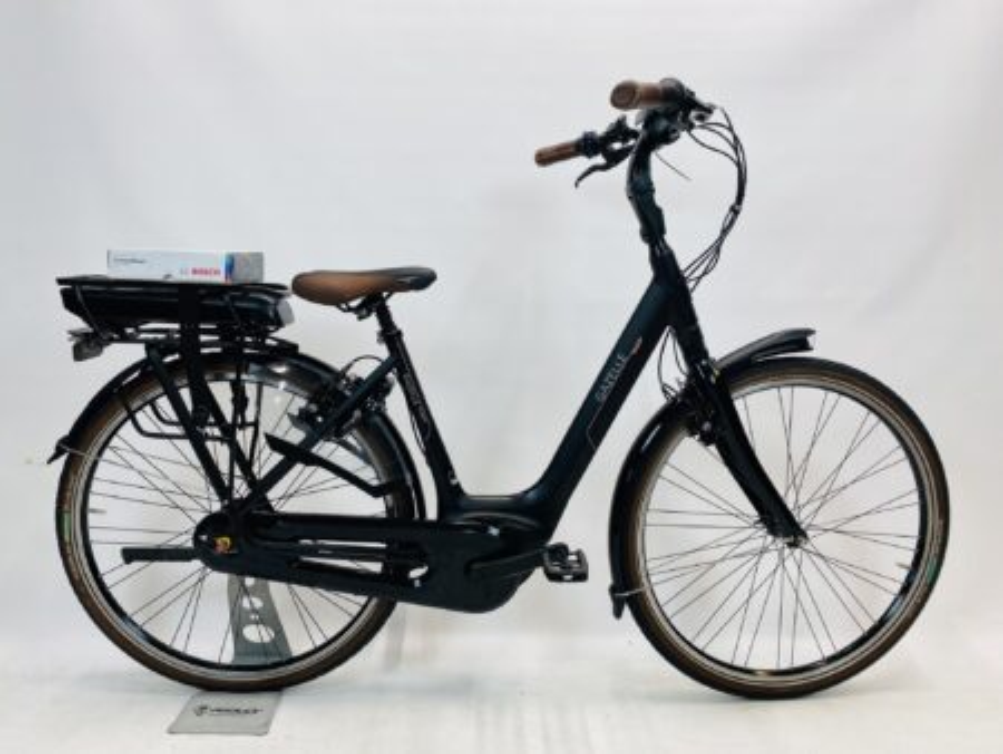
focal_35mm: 26
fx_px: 754
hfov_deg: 67.3
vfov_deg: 53.1
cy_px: 377
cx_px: 502
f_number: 1.8
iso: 50
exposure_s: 1/100
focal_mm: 4.25
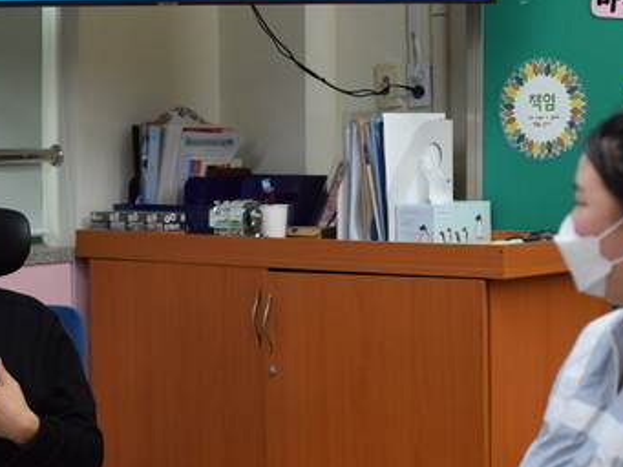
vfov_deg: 16.6
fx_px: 1600
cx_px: 261
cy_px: 283
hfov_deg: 22.0
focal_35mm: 89
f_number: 2
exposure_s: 1/500
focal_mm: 35
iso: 1600
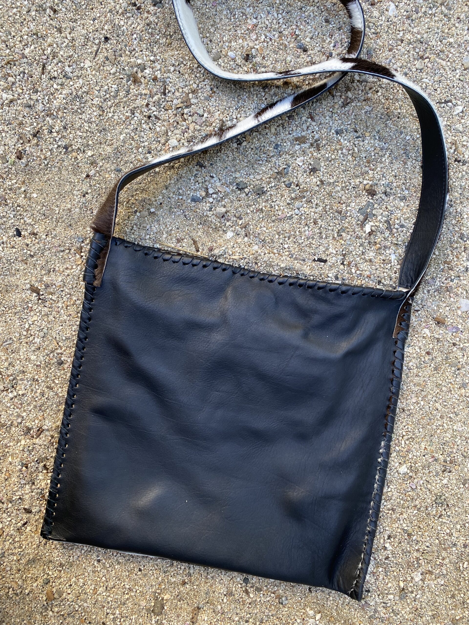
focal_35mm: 26
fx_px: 470
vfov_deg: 67.3
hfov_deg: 53.1
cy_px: 312
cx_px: 234
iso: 32
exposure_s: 1/122
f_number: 1.8
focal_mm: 4.25
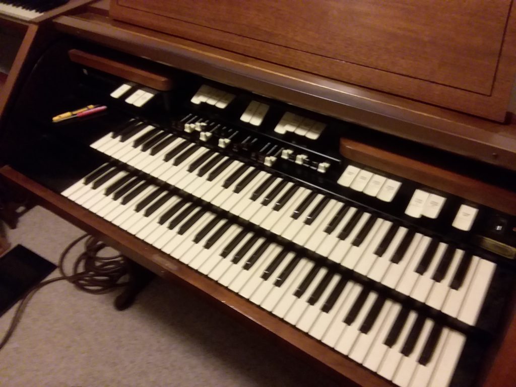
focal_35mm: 27
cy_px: 194
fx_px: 402
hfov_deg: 65.3
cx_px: 258
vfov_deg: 51.4
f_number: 1.9
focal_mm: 2.91
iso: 400
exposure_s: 1/15
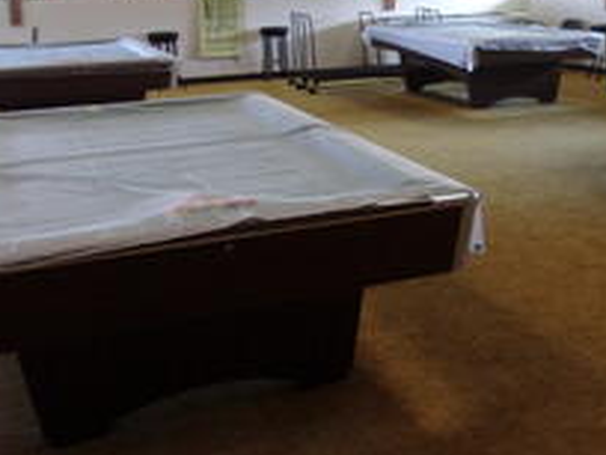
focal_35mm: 53
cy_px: 92
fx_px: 928
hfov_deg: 34.6
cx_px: 520
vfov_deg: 27.0
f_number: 3
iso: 93
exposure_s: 1/34
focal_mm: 4.9
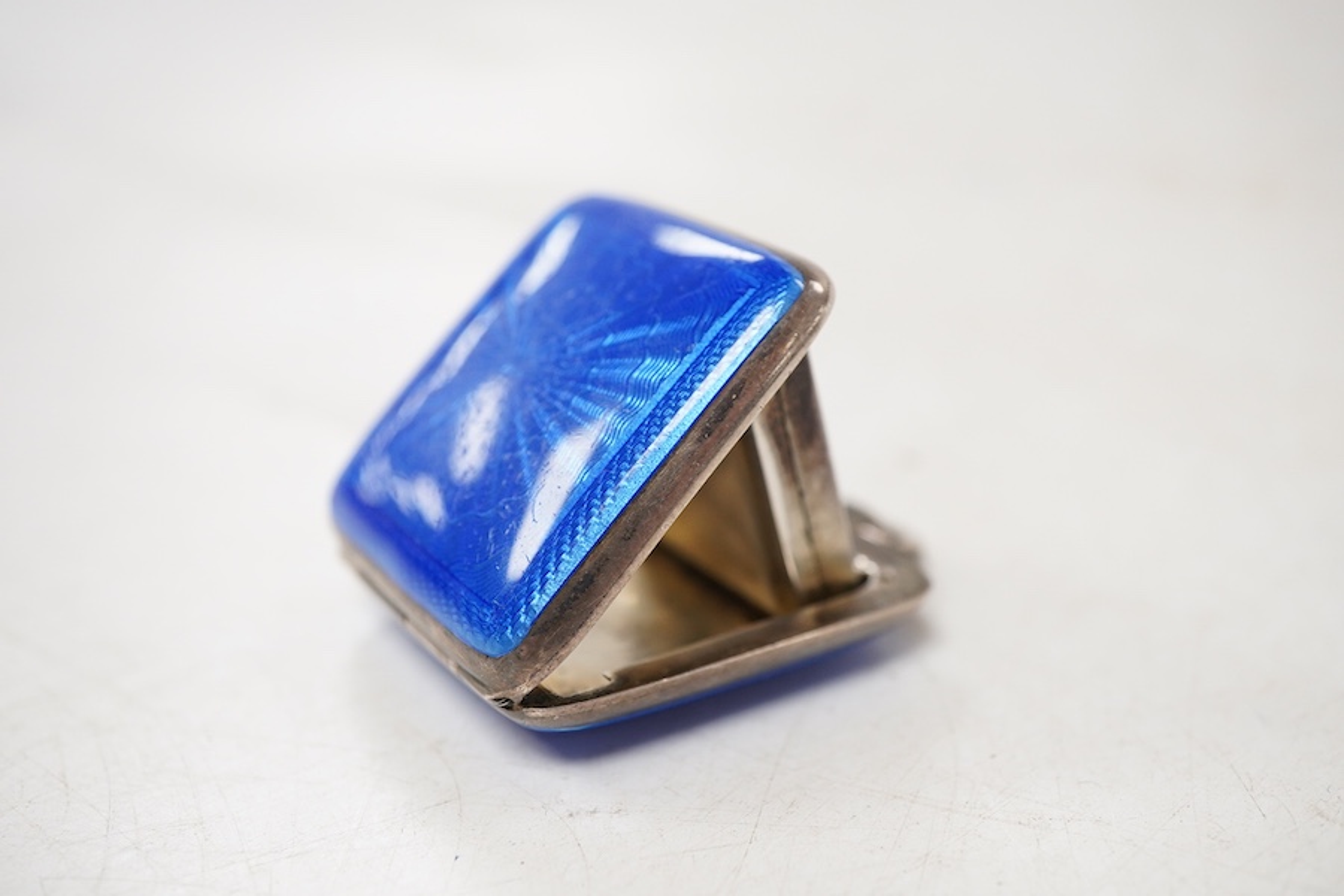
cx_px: 672
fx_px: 1680
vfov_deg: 29.9
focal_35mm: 45
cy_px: 448
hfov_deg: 43.6
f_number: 8
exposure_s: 1/125
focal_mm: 30
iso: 1250
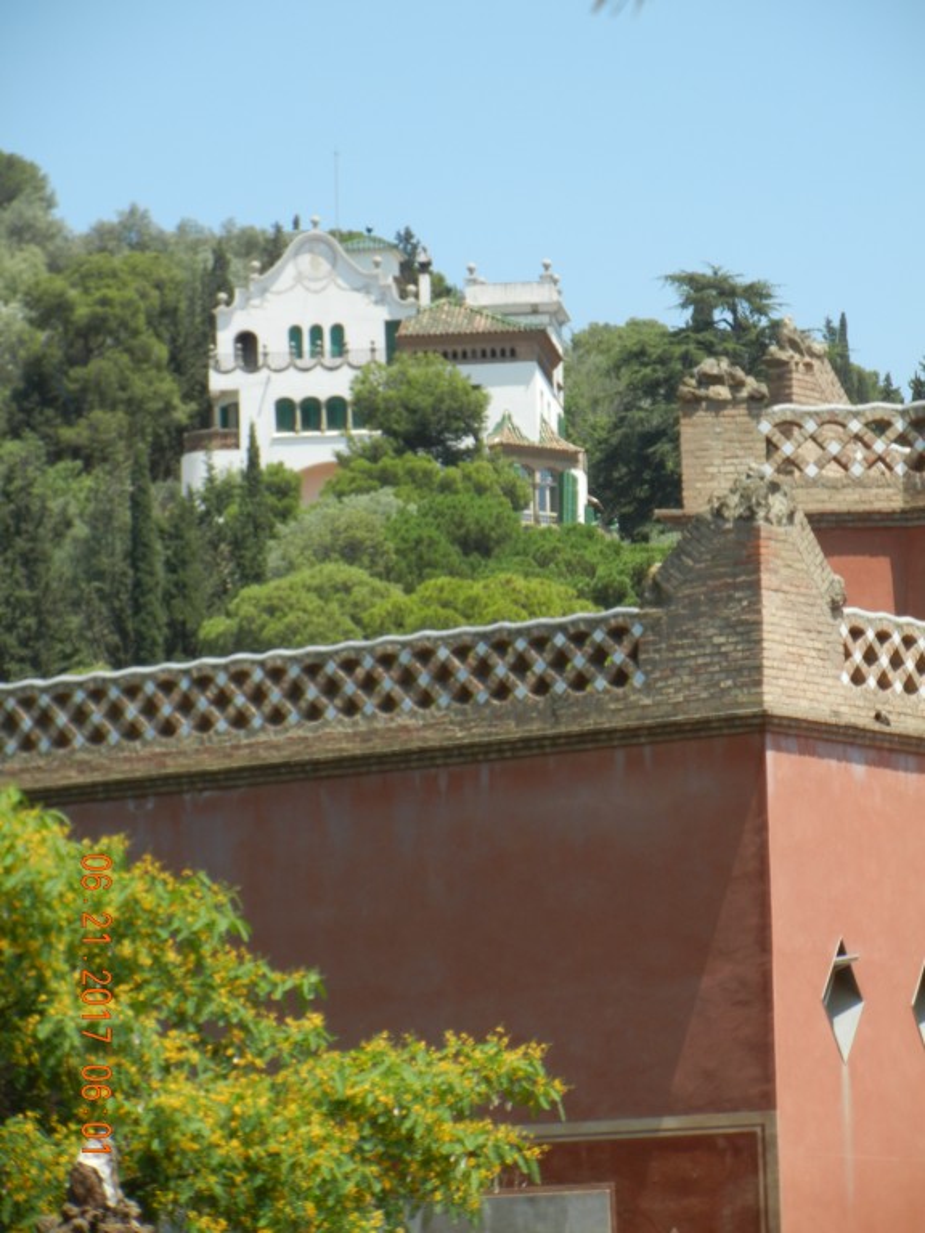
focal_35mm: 174
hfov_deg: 8.5
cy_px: 616
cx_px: 462
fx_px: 6199
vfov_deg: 11.4
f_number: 4.6
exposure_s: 1/608
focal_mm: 31.4
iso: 160
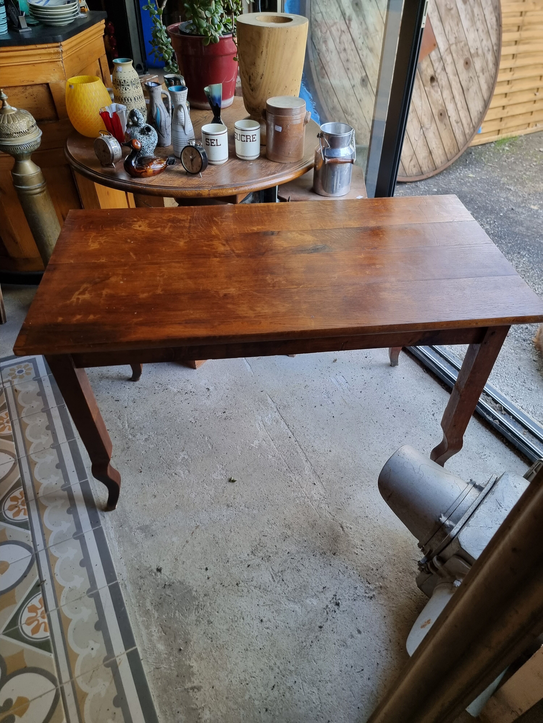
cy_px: 362
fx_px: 502
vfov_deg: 71.6
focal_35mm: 24
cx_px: 272
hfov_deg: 56.8
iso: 80
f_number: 1.8
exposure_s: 1/100
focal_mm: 6.7
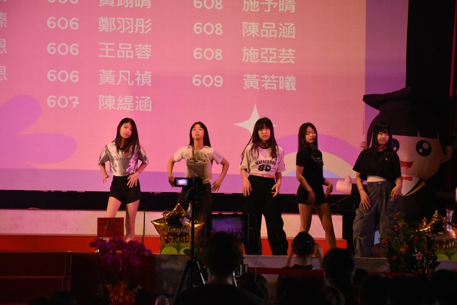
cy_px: 152
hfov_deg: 14.4
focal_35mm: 142
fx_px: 1810
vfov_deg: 9.6
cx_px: 228
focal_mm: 95
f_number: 5.3
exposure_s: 1/125
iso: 3600
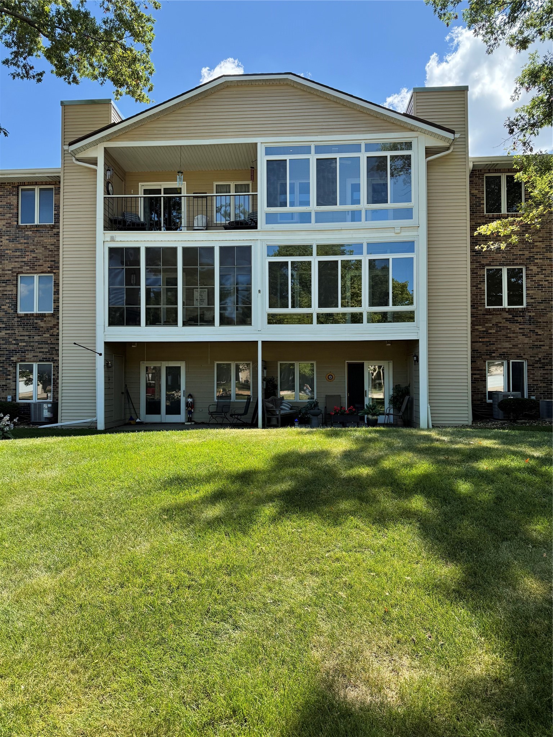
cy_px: 368
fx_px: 511
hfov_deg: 56.8
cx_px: 276
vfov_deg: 71.6
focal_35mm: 24
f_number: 1.78
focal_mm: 6.76
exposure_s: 1/1770
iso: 100
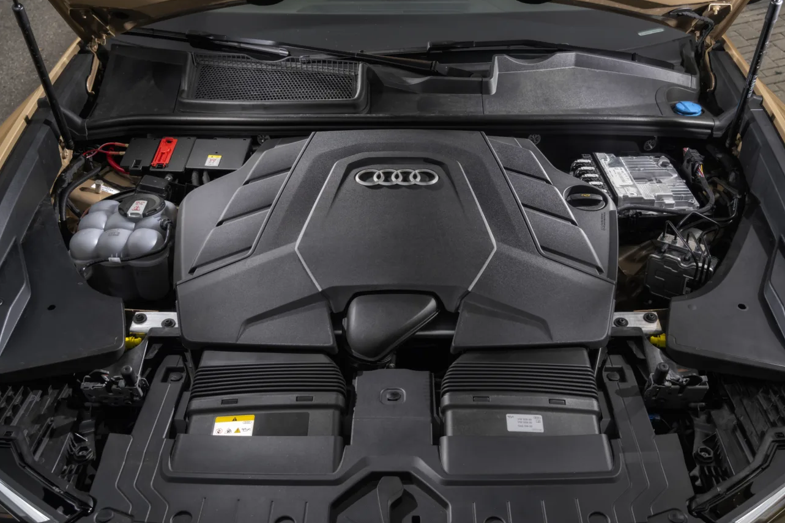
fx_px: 785
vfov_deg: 36.9
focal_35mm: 36
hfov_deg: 53.1
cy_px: 265
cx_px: 401
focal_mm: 35
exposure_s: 1/160
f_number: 9
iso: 320
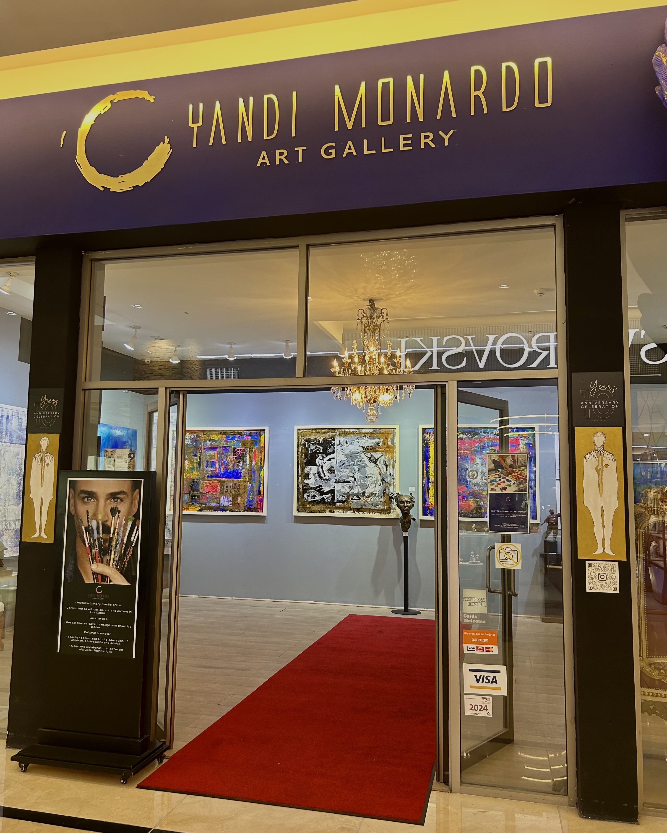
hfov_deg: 51.5
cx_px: 323
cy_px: 416
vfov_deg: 62.2
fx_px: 691
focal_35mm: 28
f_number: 1.5
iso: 125
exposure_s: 1/120
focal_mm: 5.7
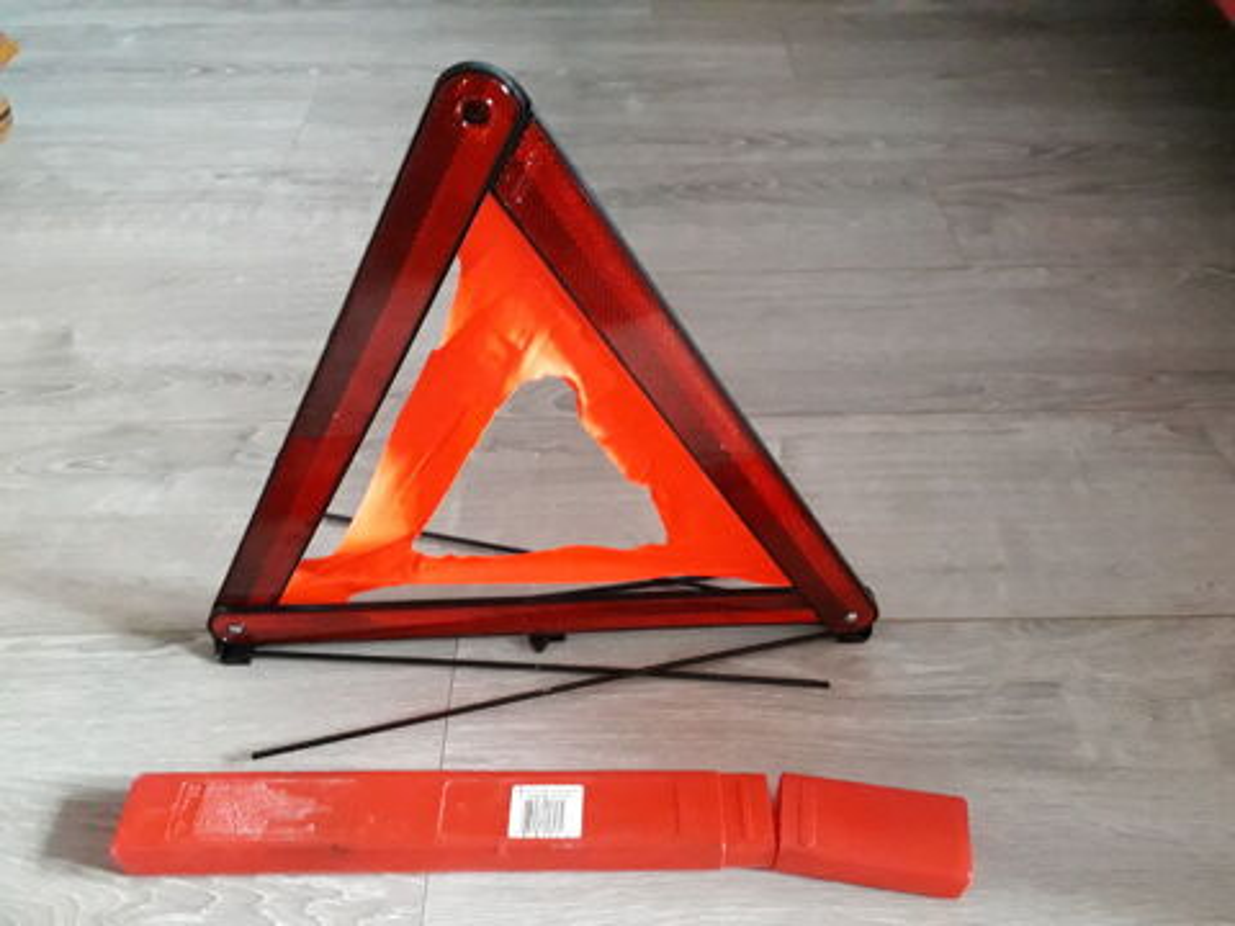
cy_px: 463
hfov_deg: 65.3
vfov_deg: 51.4
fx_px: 963
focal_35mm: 27
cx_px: 618
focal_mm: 3.6
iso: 640
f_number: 1.9
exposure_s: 1/20
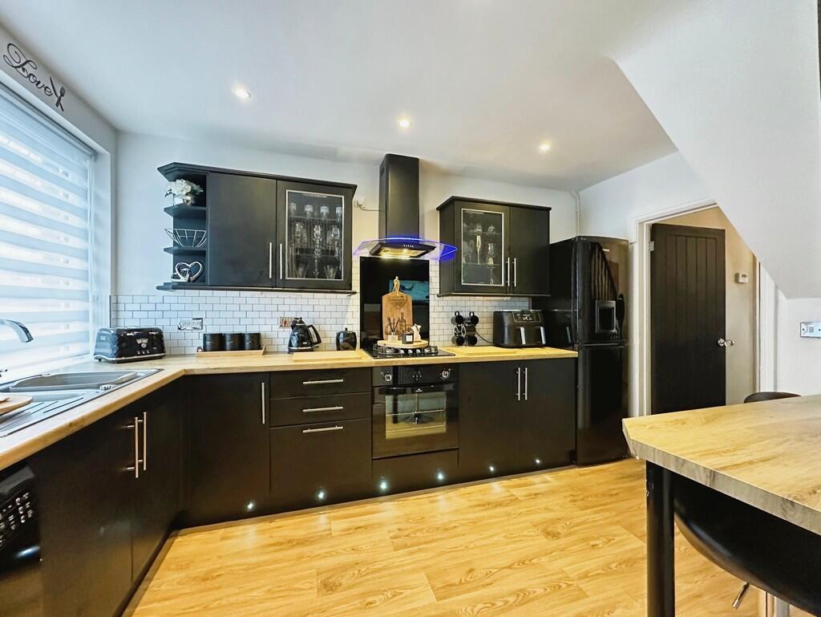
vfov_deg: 85.7
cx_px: 410
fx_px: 332
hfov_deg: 102.0
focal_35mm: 14
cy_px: 308
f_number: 2.2
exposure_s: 1/50
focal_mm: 2.22
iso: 1000
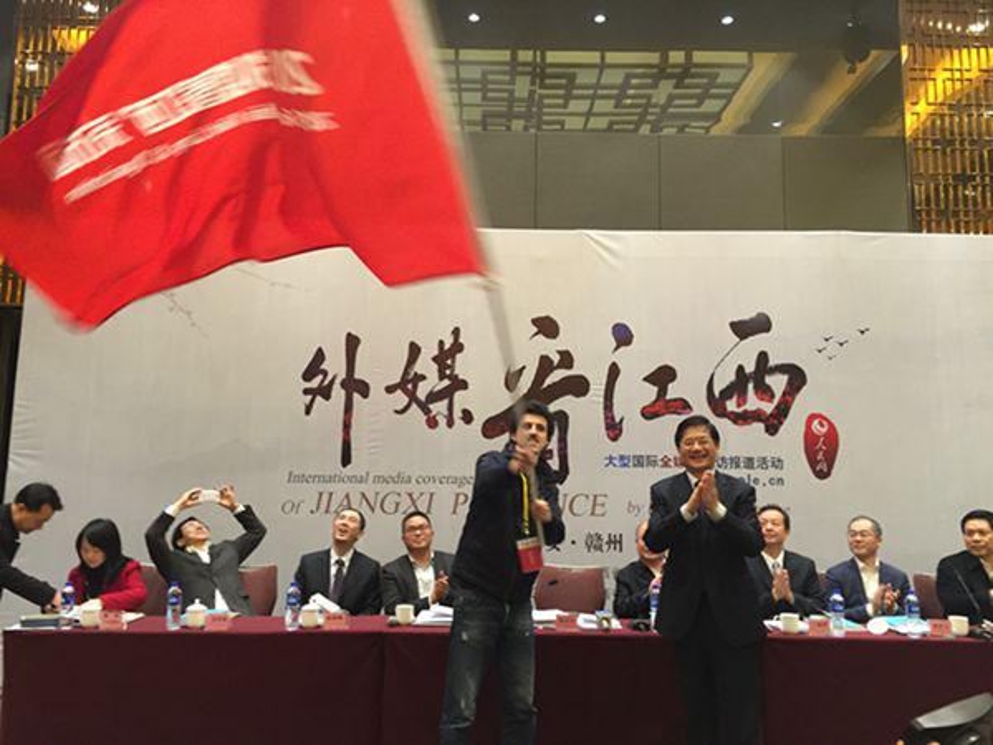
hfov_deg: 61.7
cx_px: 496
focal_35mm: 29
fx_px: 832
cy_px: 372
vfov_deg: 48.2
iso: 160
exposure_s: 1/33
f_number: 2.2
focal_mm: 4.15
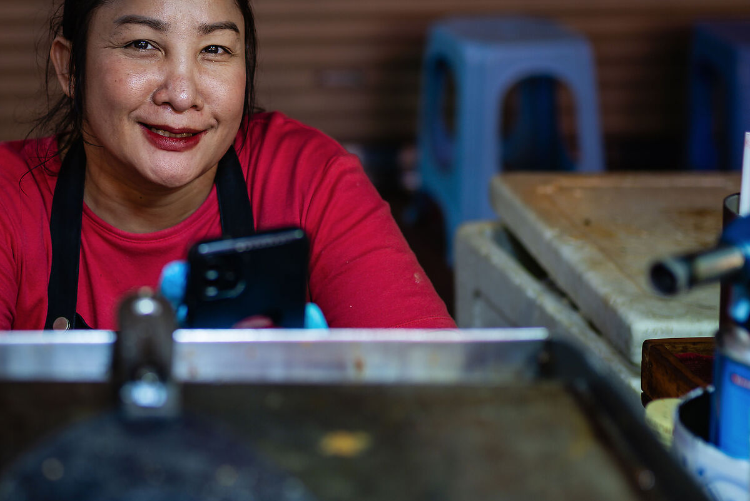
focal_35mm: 70
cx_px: 230
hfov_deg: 28.6
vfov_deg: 19.5
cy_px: 218
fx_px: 1459
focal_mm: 35
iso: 100
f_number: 1.4
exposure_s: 1/50
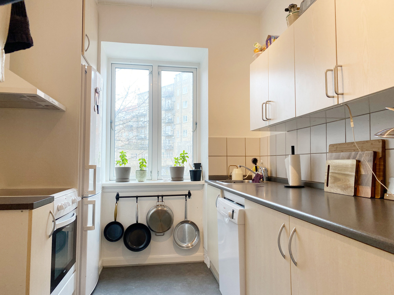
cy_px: 148
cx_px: 197
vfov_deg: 53.1
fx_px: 296
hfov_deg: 67.3
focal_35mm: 26
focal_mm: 4.25
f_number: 1.8
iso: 125
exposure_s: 1/100
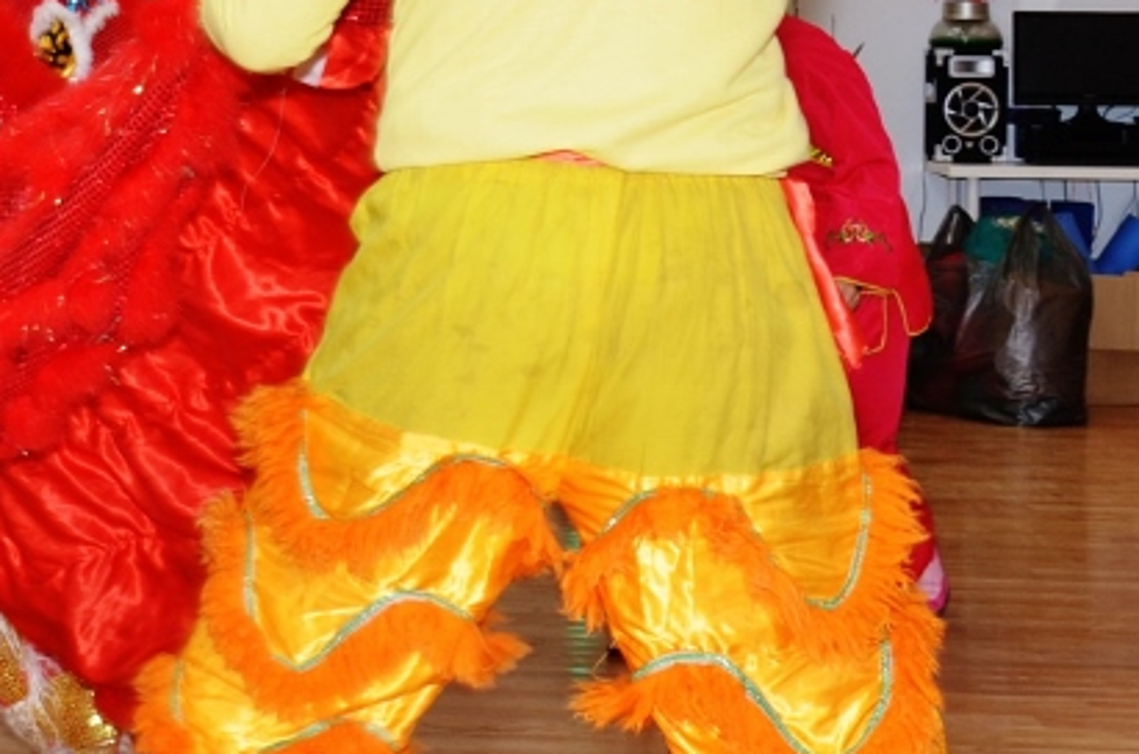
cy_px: -37
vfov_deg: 13.4
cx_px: -25
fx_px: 3143
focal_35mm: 100
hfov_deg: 19.9
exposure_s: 1/60
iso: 200
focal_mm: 21
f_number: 7.1
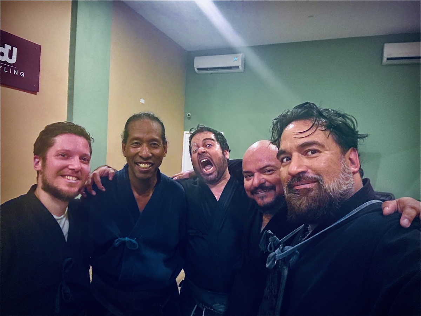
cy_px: 158
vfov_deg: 58.9
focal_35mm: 23
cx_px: 210
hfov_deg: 73.9
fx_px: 280
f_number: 1.9
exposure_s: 1/24
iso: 640
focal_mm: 2.69
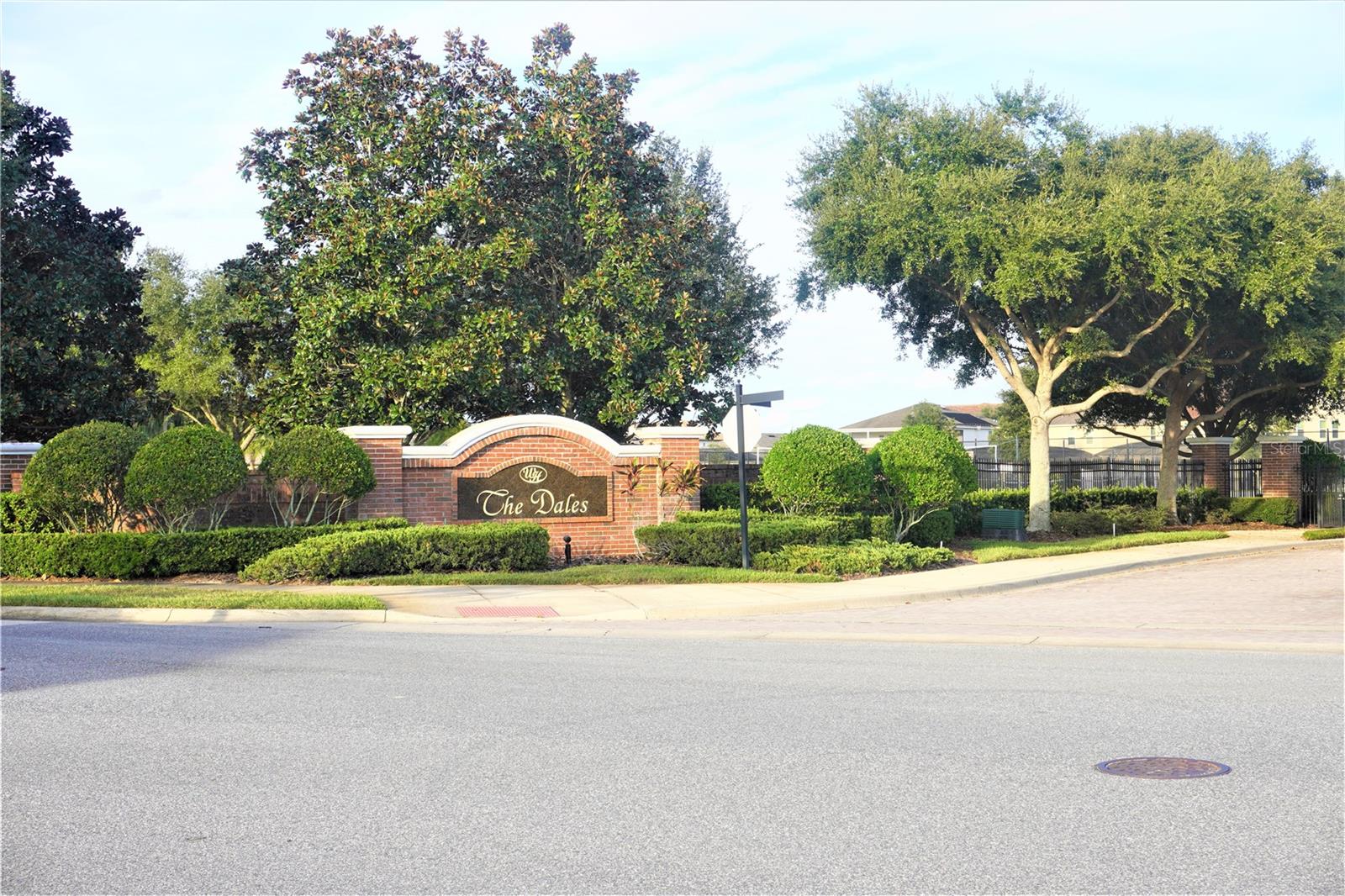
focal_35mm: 45
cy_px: 448
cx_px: 672
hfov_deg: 43.6
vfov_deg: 29.9
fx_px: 1681
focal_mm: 30
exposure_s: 1/100
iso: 100
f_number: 8
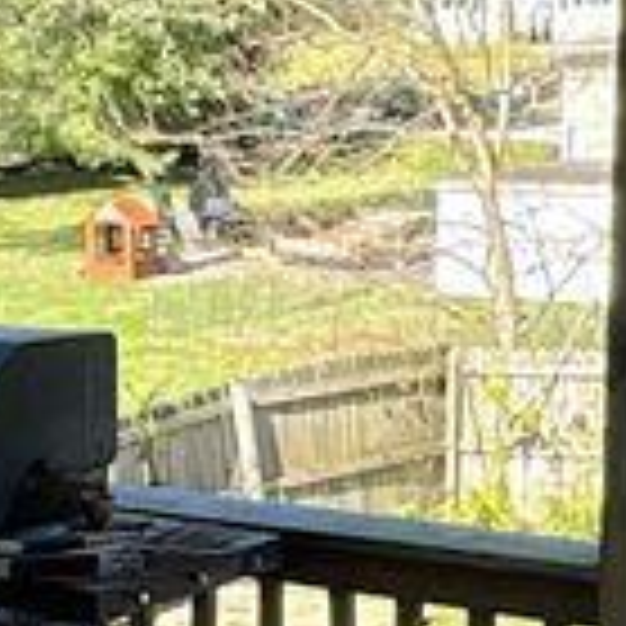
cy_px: 387
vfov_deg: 15.3
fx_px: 2332
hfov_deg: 15.0
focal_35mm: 114
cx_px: -32
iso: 50
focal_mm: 2.22
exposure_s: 1/587
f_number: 2.2
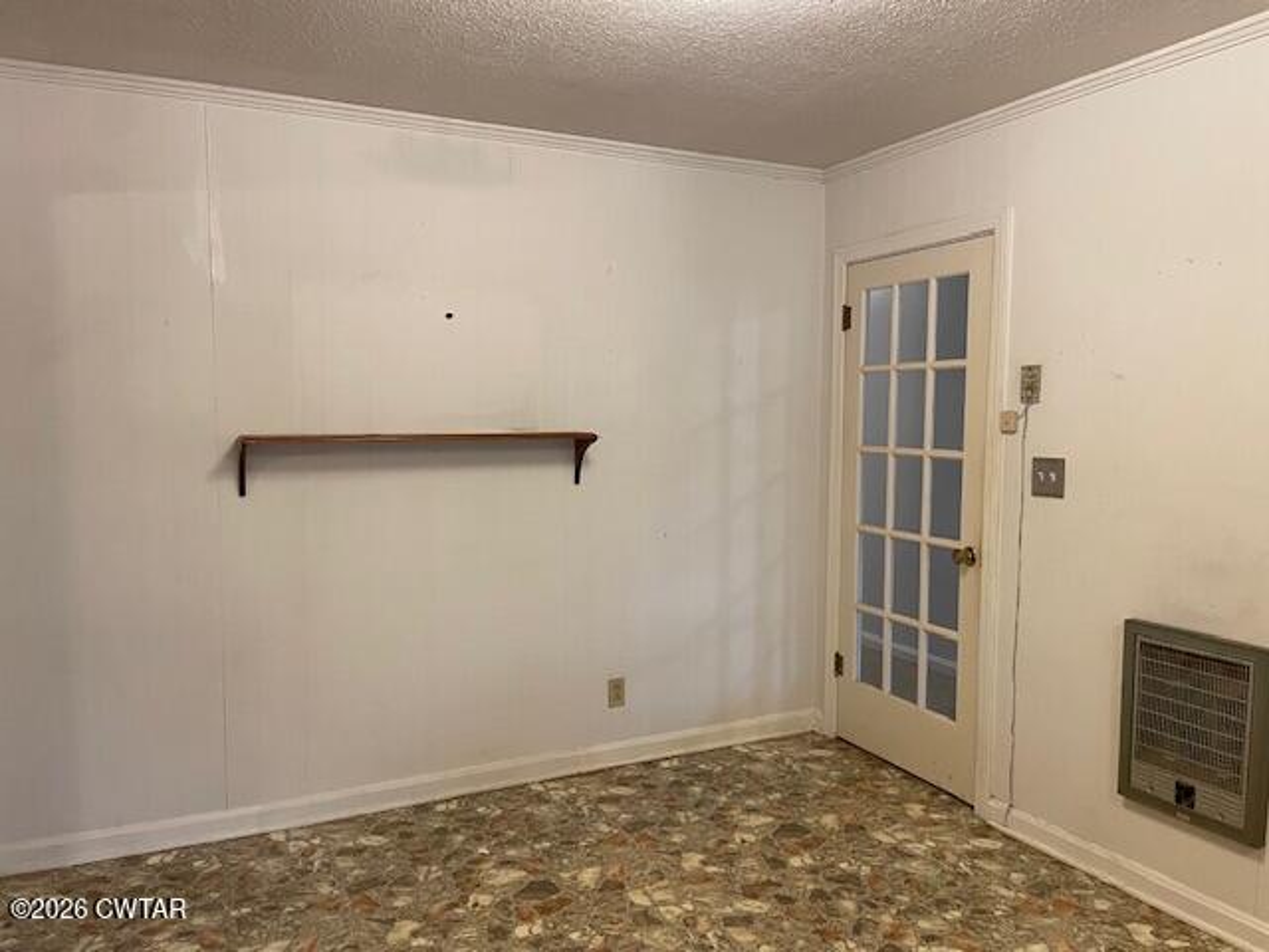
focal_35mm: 26
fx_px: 953
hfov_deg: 67.3
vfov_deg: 53.1
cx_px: 634
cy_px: 476
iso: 200
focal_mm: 4.2
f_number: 1.6
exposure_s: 1/60
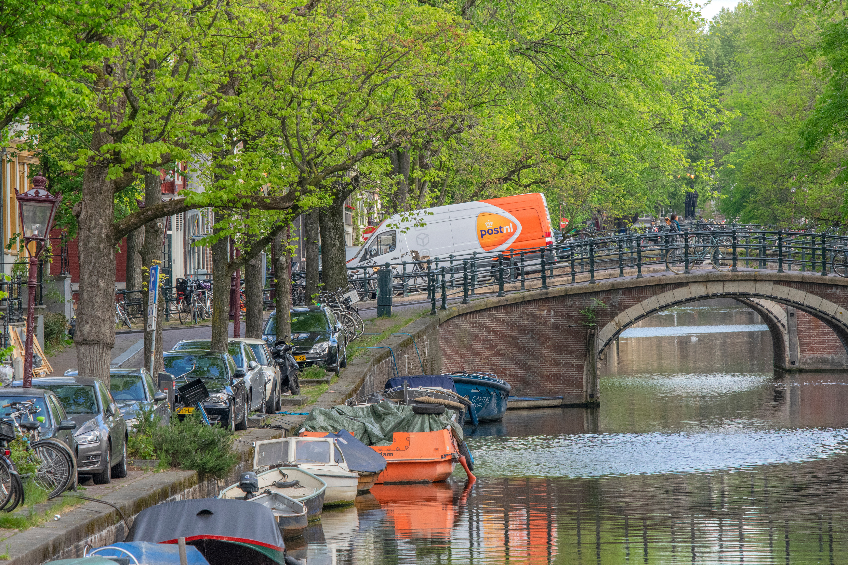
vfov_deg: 4.6
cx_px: 424
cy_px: 282
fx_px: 7066
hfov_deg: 6.9
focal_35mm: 300
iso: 720
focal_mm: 200
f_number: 8
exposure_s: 1/320
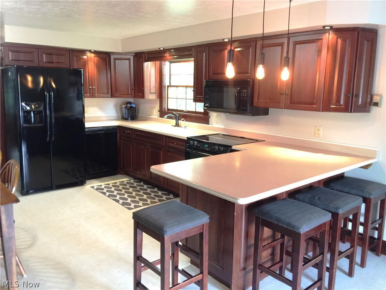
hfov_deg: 61.7
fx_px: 323
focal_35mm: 29
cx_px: 193
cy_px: 145
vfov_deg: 48.2
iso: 80
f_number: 2.2
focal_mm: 4.15
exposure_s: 1/4
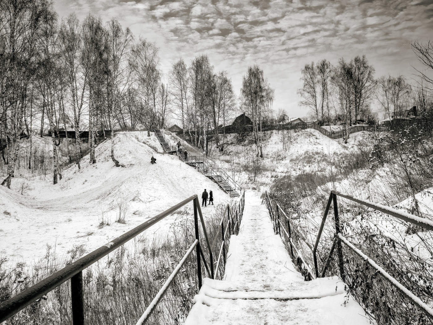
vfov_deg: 56.8
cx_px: 216
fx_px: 300
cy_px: 162
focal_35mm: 24
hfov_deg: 71.6
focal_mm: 12
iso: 200
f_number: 5.6
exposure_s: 1/250
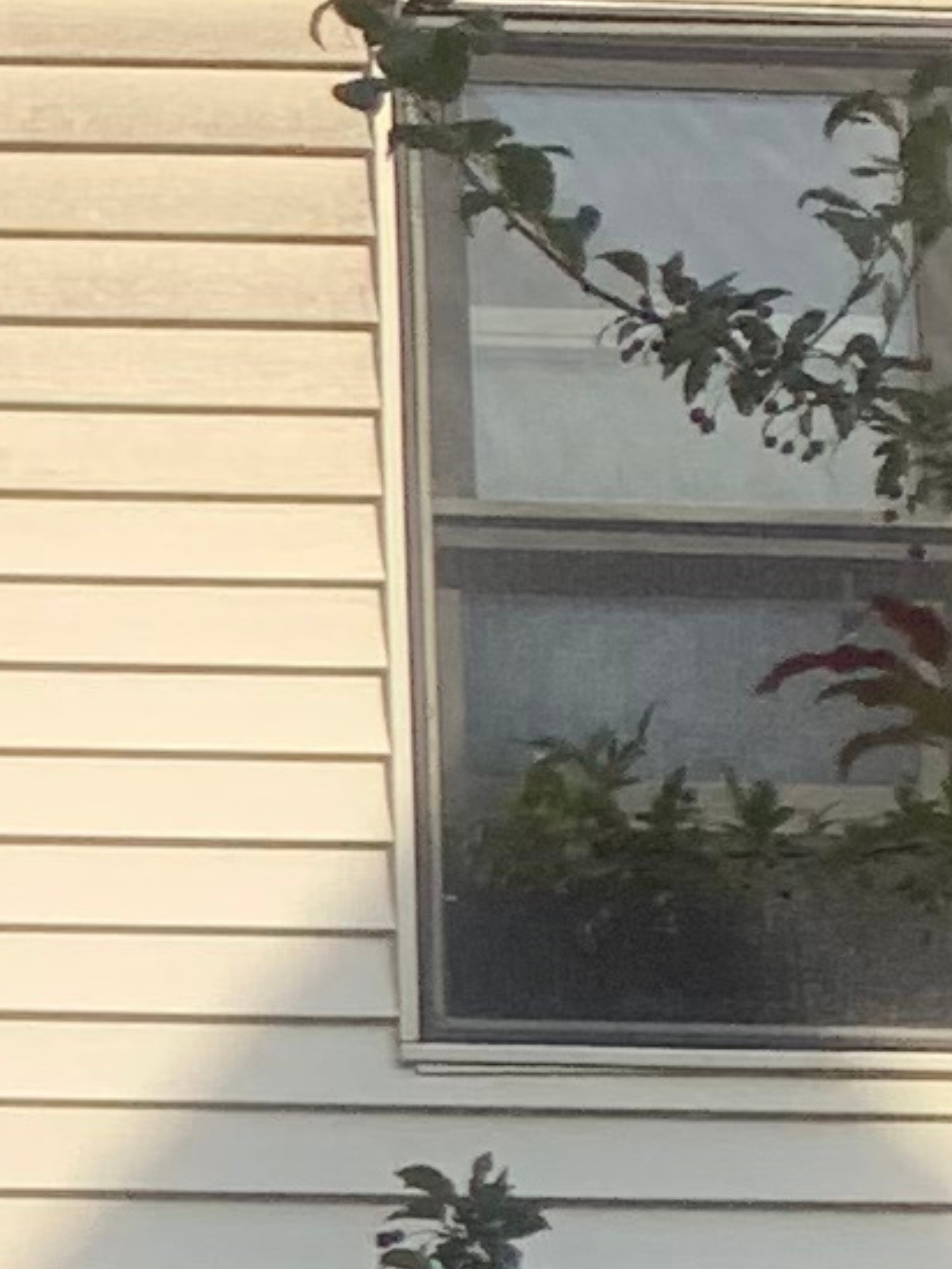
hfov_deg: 6.9
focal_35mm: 191
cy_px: 2029
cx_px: -1971
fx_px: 7001
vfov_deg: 10.0
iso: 25
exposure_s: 1/1634
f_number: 1.8
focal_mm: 4.25
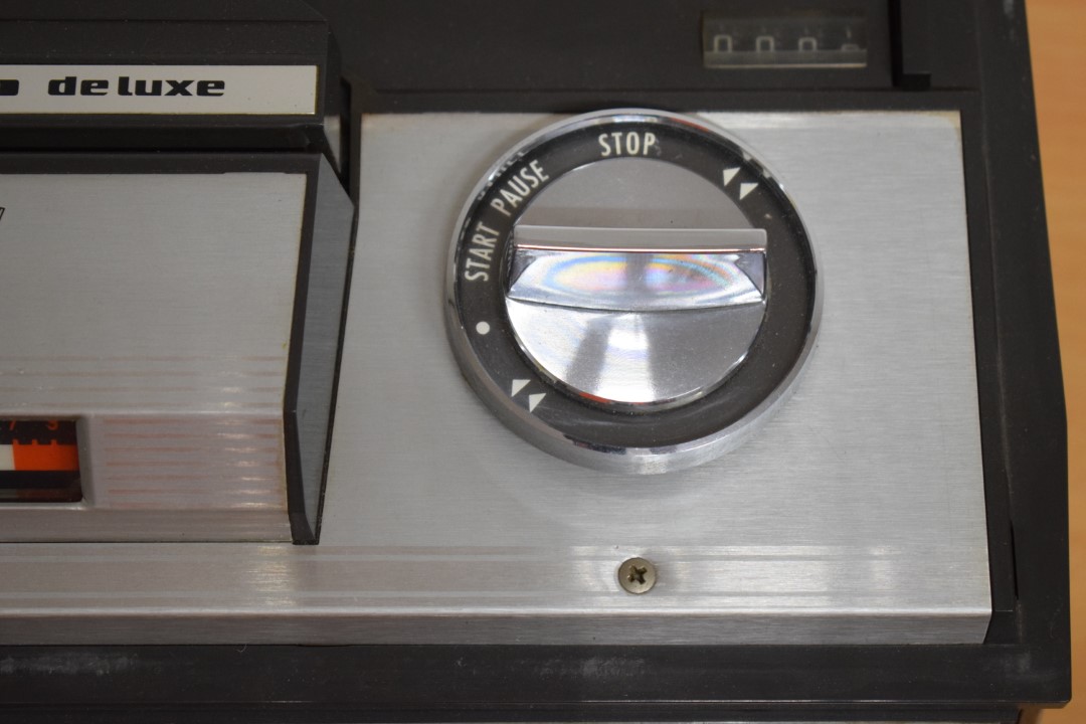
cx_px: 543
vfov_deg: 16.6
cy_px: 362
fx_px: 2489
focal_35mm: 82
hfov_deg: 24.6
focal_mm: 55
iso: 2200
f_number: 5.6
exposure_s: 1/125
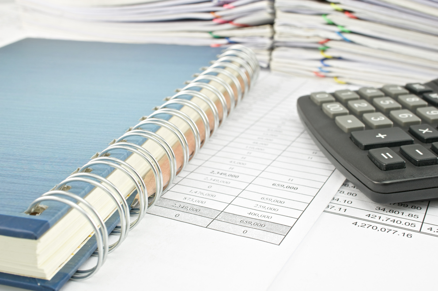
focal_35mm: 45
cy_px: 146
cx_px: 219
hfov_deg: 43.6
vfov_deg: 29.8
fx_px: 547
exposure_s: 1/2.5
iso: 100
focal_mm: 30
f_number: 11
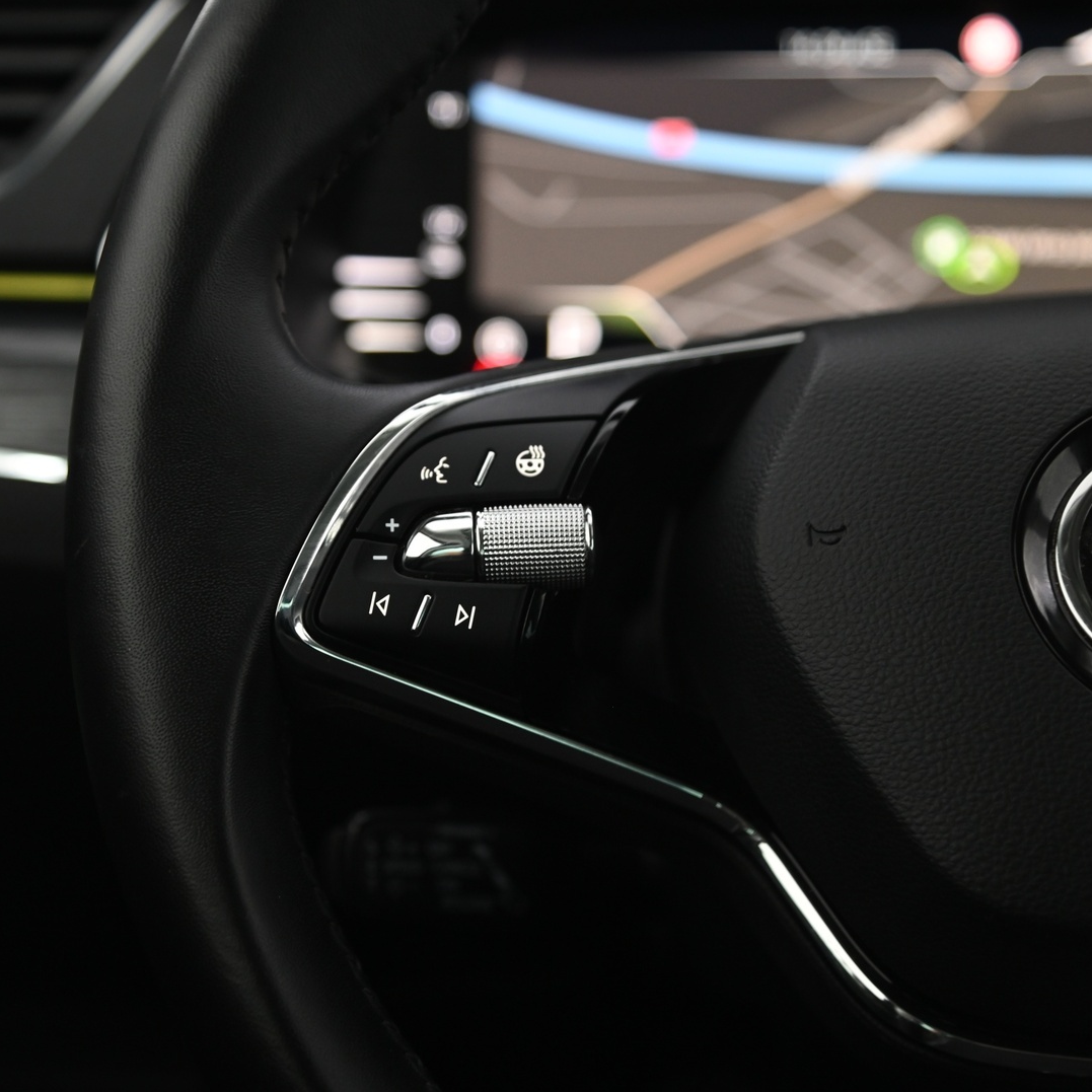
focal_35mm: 105
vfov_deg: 16.6
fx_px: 3747
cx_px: 384
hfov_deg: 16.5
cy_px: 545
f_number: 4.5
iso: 2000
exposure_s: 1/20
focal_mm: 82
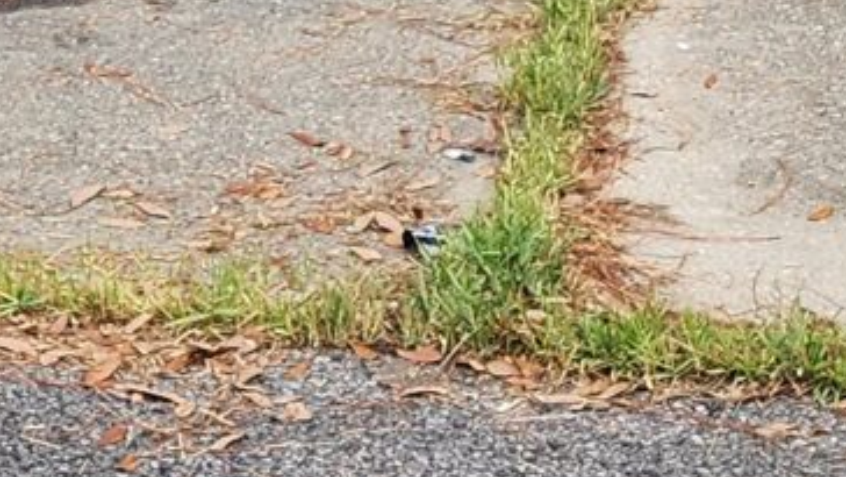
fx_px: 3949
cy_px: -977
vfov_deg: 6.3
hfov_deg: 11.8
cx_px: -349
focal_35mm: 176
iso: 12
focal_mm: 6.4
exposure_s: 1/599
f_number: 1.8
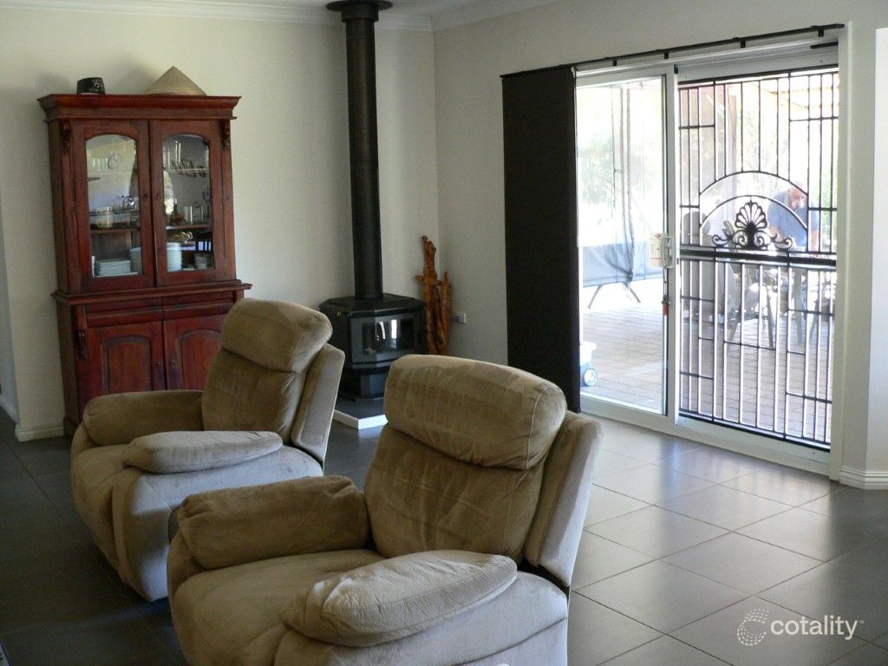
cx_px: 444
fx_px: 924
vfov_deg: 39.7
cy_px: 333
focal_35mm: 36
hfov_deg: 51.4
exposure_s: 1/13
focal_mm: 6
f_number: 2.8
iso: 200
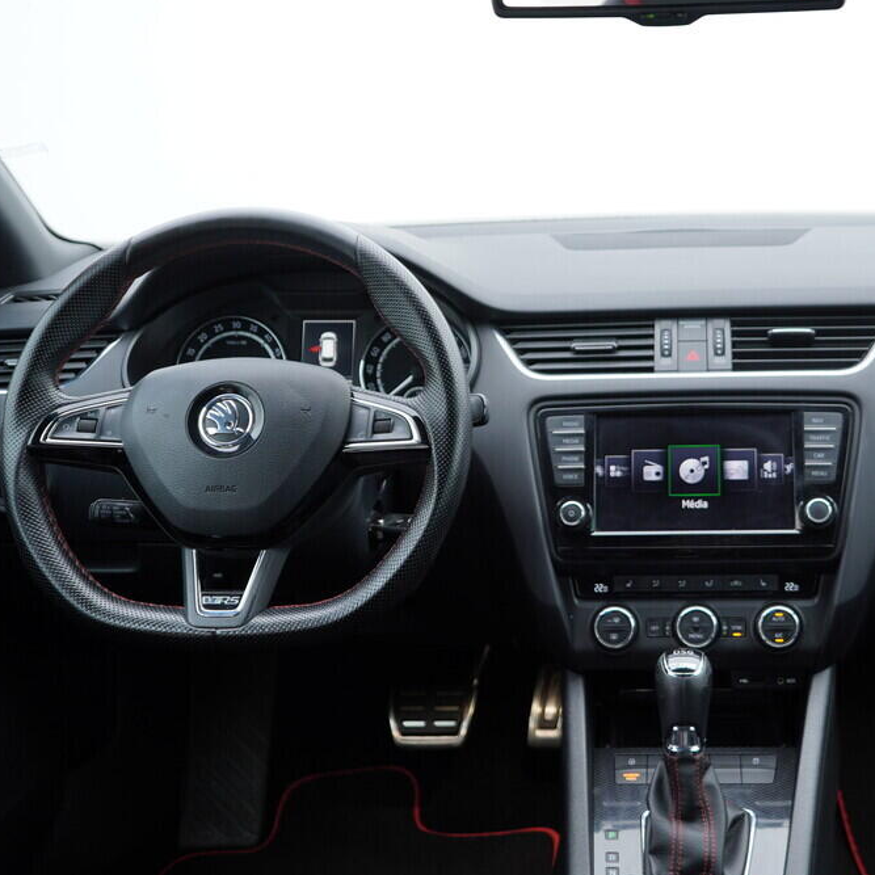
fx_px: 1344
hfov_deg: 35.4
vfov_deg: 36.1
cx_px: 636
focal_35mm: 47
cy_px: 430
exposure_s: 1/40
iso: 125
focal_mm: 24
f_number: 2.8
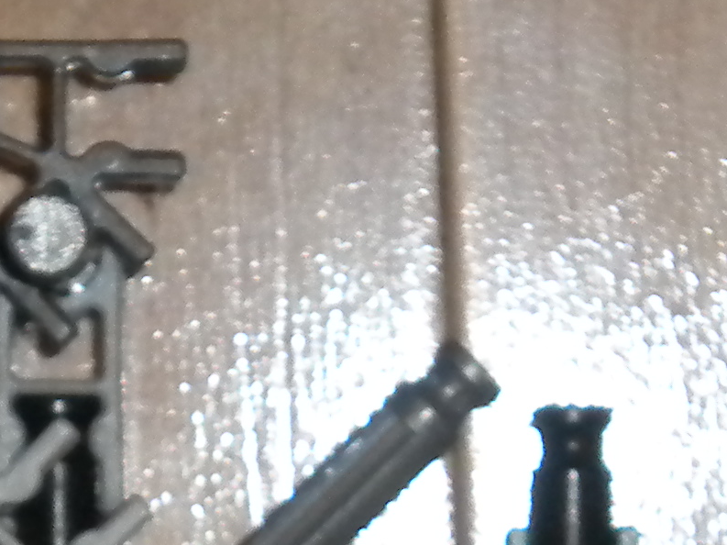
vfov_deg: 4.7
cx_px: 307
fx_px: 6571
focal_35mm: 313
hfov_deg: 6.3
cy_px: 956
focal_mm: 12.3
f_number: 4.6
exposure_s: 1/60
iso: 400
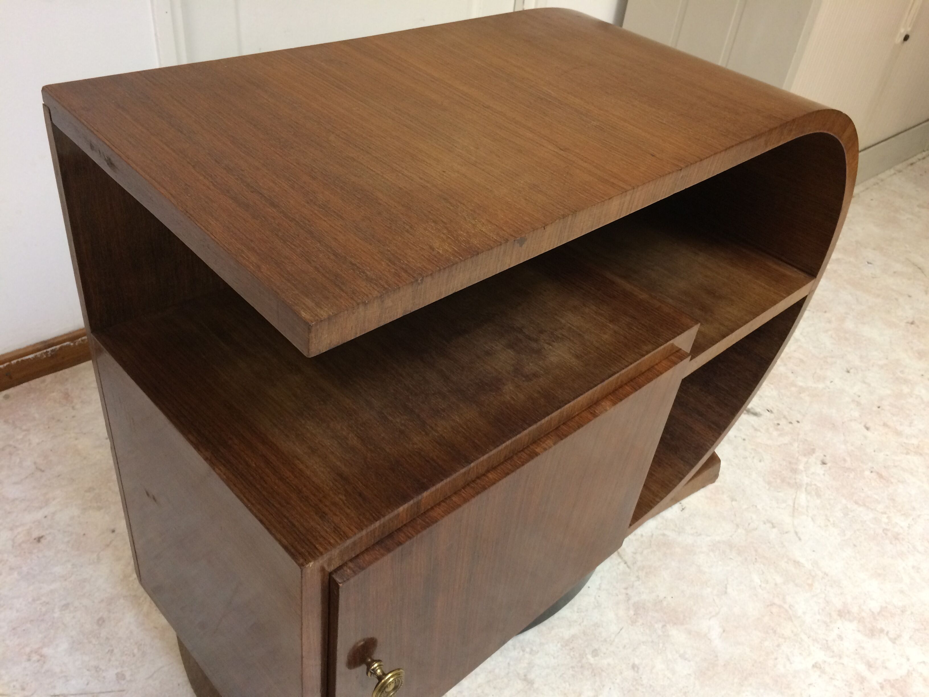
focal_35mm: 29
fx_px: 778
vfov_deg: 48.2
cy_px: 348
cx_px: 464
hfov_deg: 61.7
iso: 160
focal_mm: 4.15
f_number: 2.2
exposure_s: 1/33
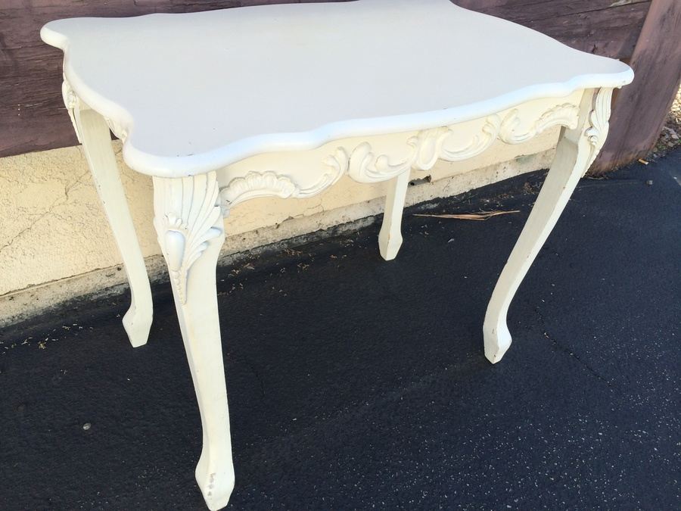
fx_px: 590
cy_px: 256
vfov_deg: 46.8
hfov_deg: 60.0
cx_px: 340
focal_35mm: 30
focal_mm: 4.12
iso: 32
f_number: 2.2
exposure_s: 1/427
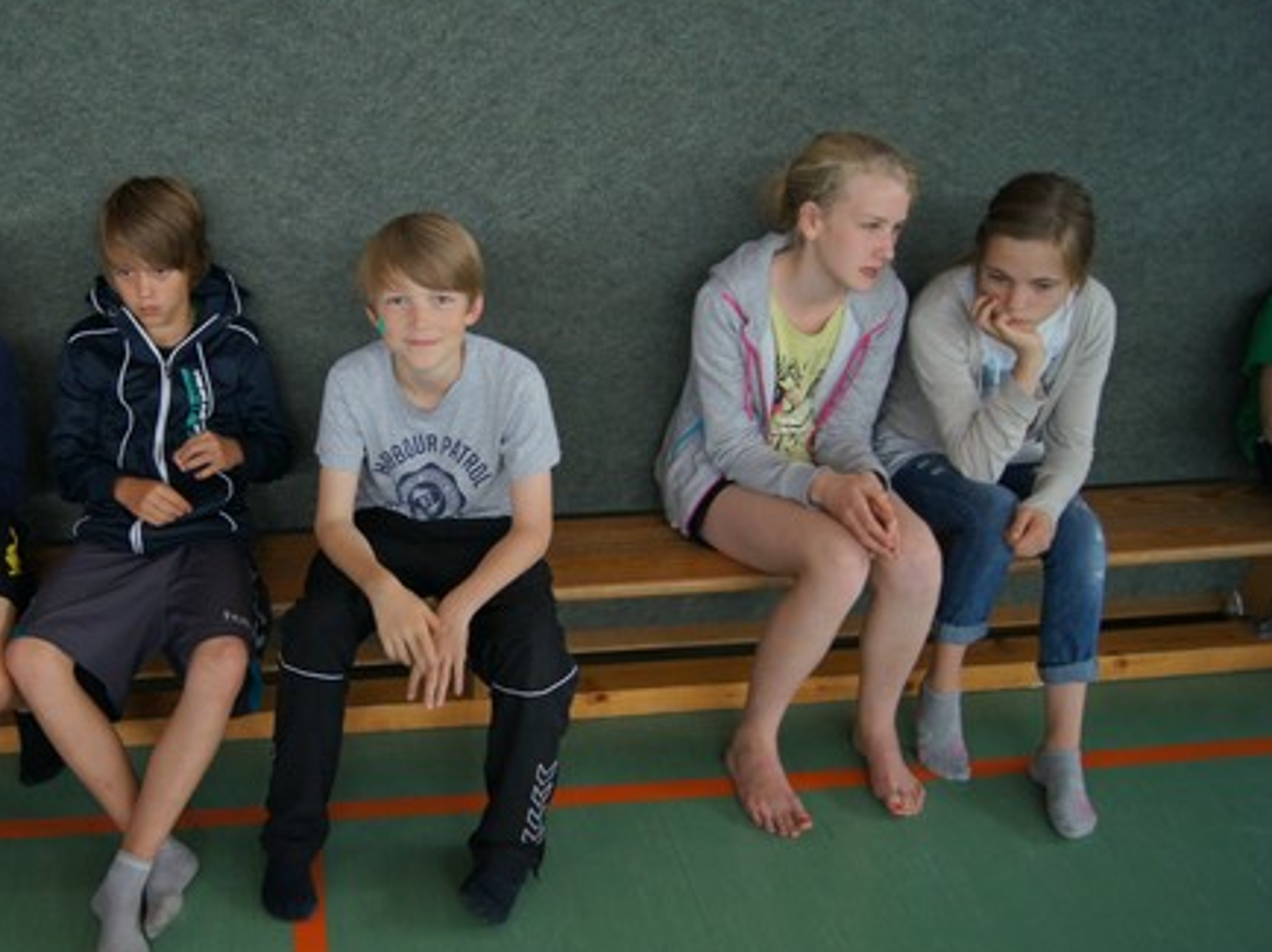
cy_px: 545
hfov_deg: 50.3
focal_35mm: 36
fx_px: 1322
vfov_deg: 39.5
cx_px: 404
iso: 640
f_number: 3.5
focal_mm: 18
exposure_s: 1/30
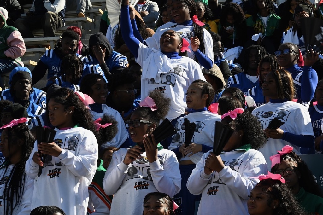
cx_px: 162
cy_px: 108
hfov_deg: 14.7
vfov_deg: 9.8
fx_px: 1256
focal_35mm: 140
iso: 400
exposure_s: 1/125
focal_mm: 140
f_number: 22
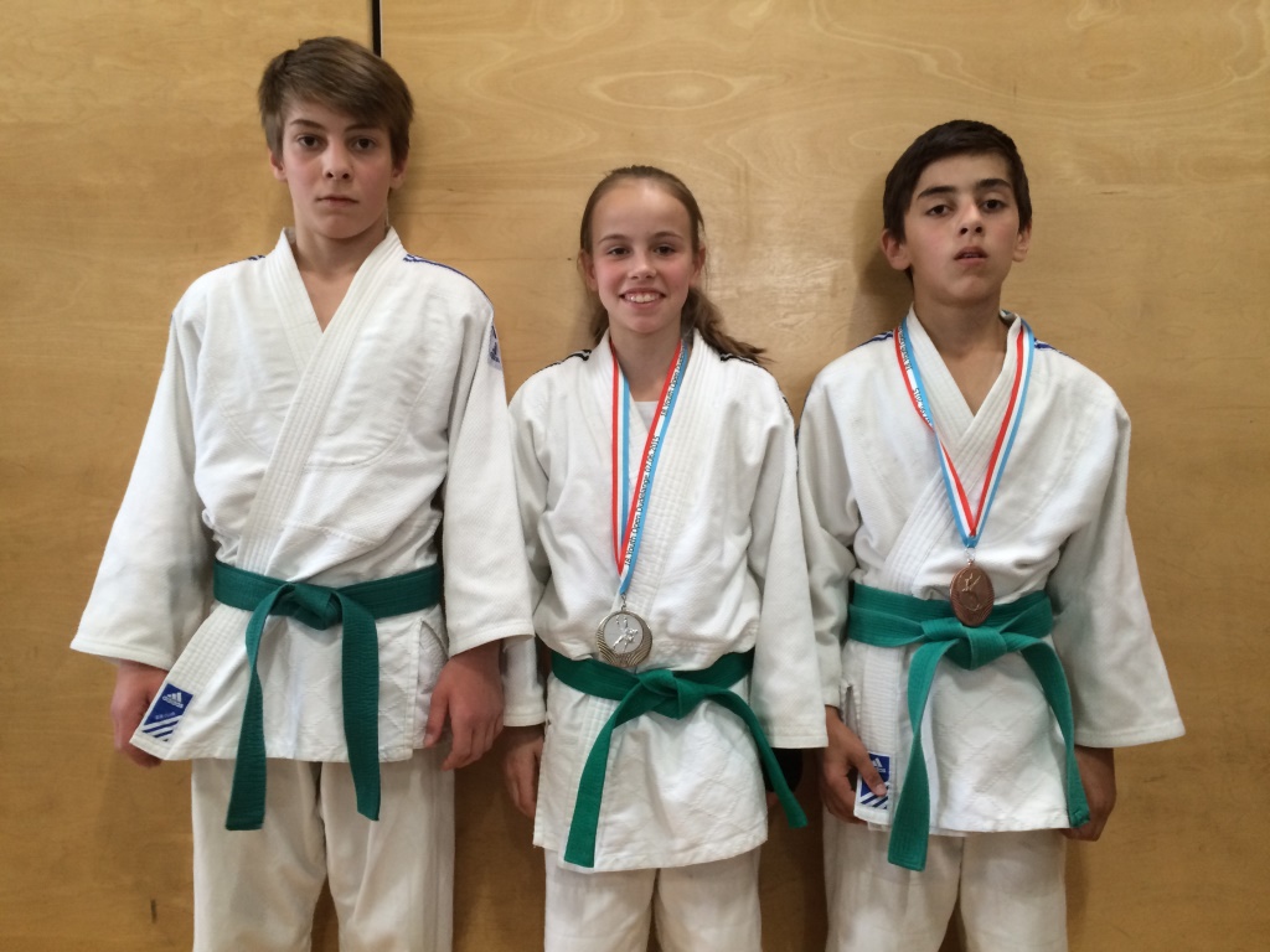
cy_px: 476
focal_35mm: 29
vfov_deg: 48.2
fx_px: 1064
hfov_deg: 61.7
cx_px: 635
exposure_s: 1/30
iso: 100
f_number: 2.2
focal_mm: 4.15
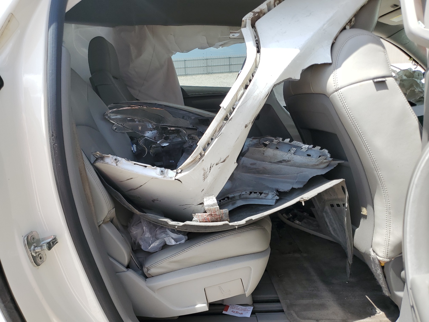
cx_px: 214
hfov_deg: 67.3
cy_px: 161
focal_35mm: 26
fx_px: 322
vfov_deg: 53.1
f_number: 1.5
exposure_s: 1/1000
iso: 50
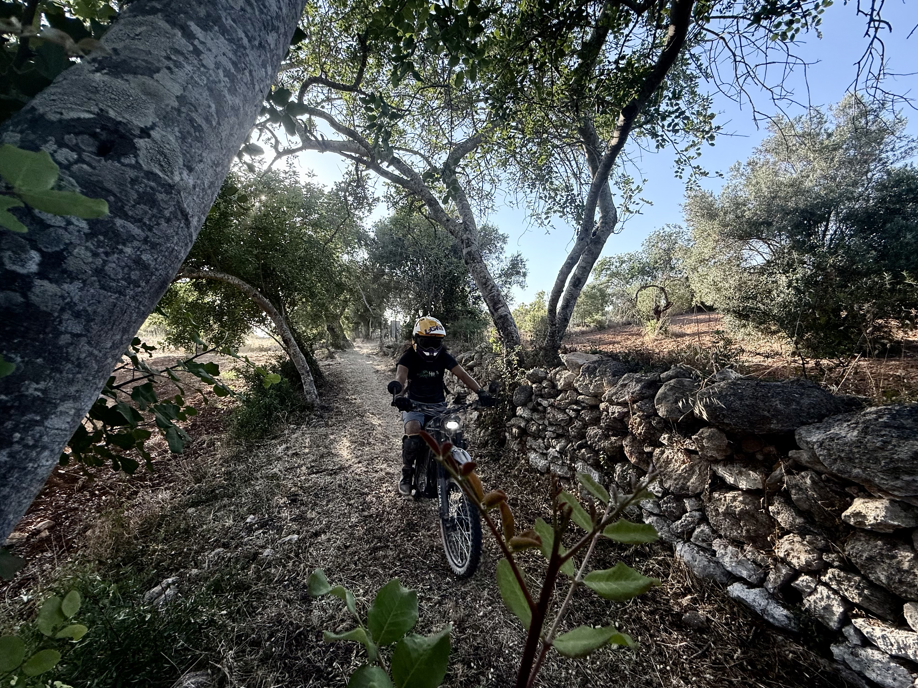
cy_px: 345
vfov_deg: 81.7
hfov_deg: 98.2
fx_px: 398
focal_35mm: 15
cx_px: 458
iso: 64
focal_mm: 2.22
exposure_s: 1/329
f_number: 2.2
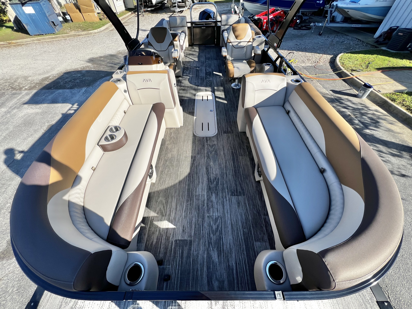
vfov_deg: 89.9
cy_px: 154
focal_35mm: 13
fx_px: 155
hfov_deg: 106.2
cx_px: 206
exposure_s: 1/853
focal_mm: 1.57
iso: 32
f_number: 1.8
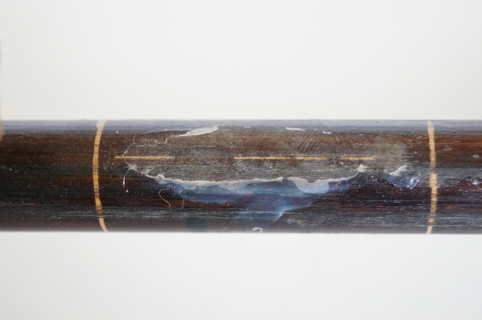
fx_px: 1103
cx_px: 241
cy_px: 160
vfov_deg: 16.5
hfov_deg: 24.7
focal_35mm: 82
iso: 3200
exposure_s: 1/50
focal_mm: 55
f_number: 5.6
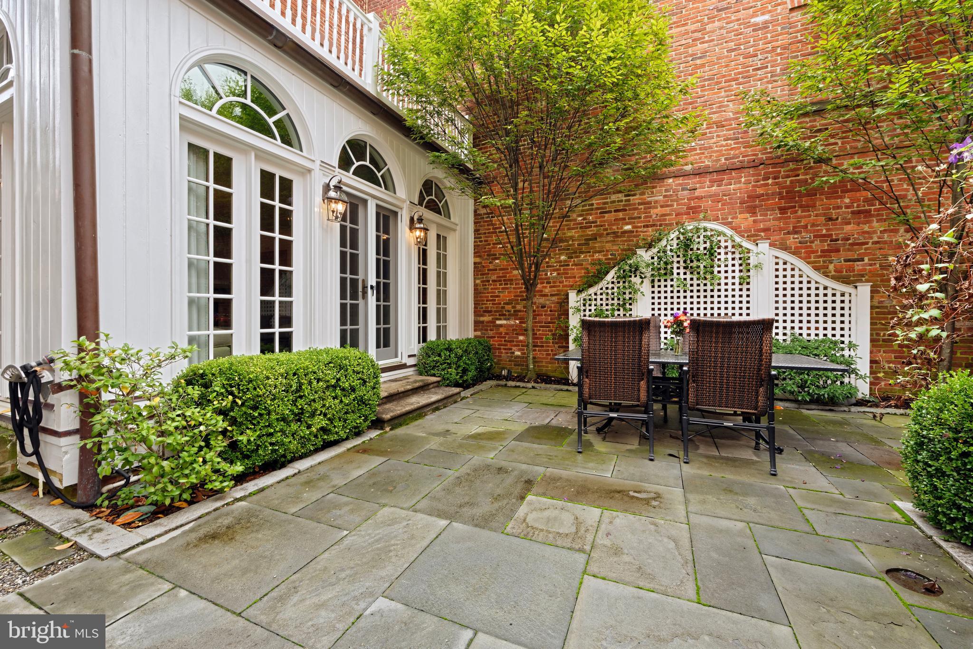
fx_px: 378
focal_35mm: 14
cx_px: 486
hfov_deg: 104.2
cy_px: 324
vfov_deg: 81.2
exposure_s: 1/30
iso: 320
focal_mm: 14
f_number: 14
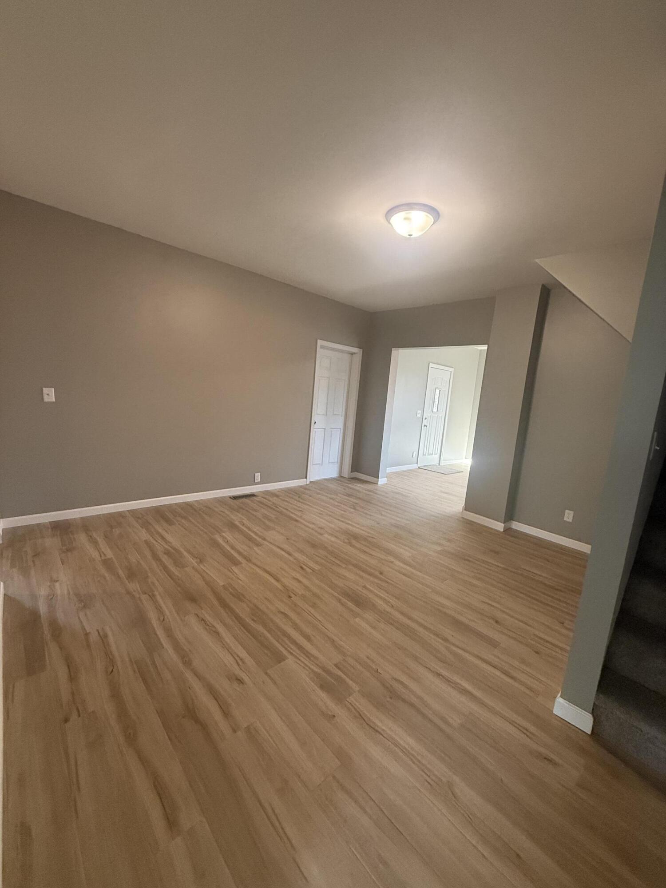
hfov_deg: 85.7
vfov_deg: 102.1
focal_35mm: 14
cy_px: 444
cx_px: 333
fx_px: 359
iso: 500
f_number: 2.2
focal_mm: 2.22
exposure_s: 1/120
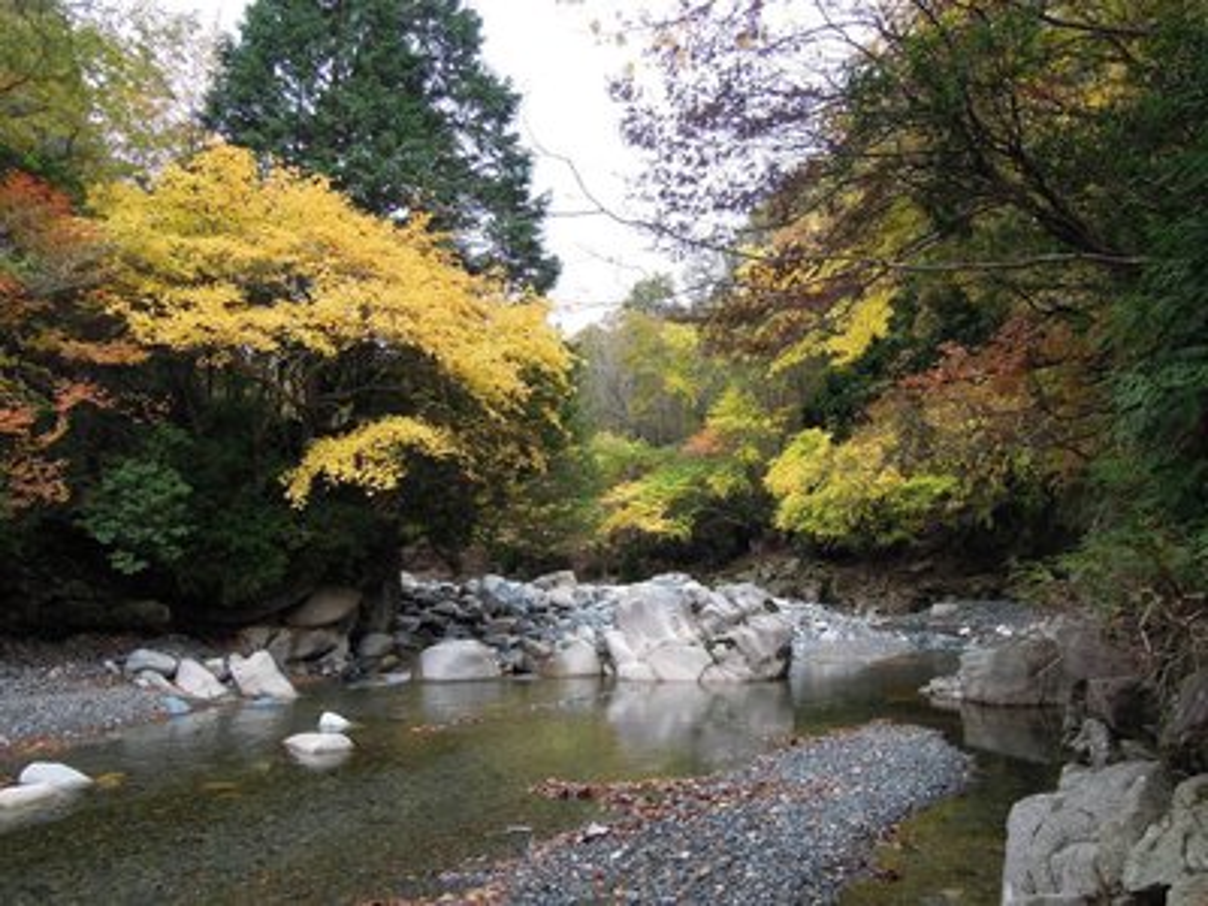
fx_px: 838
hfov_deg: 71.6
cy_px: 453
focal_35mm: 24
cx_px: 604
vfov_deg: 56.8
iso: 160
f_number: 2.8
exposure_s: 1/80
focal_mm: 4.3
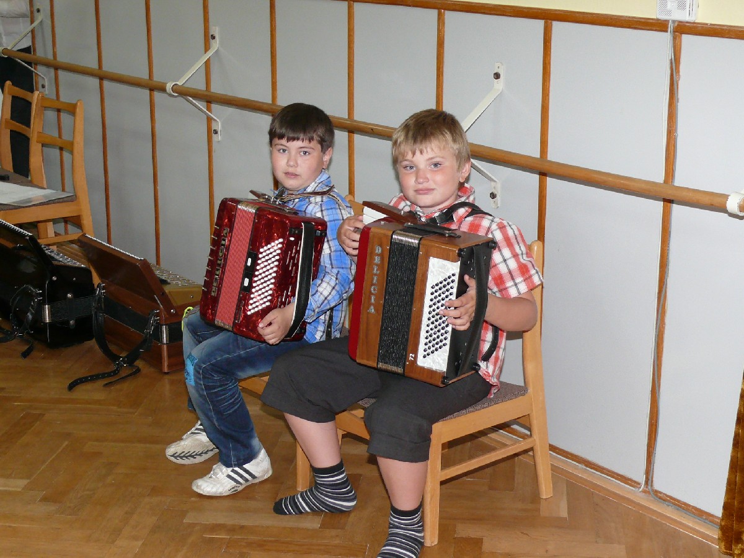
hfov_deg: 31.7
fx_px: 1311
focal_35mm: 61
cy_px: 279
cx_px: 372
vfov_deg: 24.0
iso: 200
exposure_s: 1/30
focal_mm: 10.2
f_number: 3.2
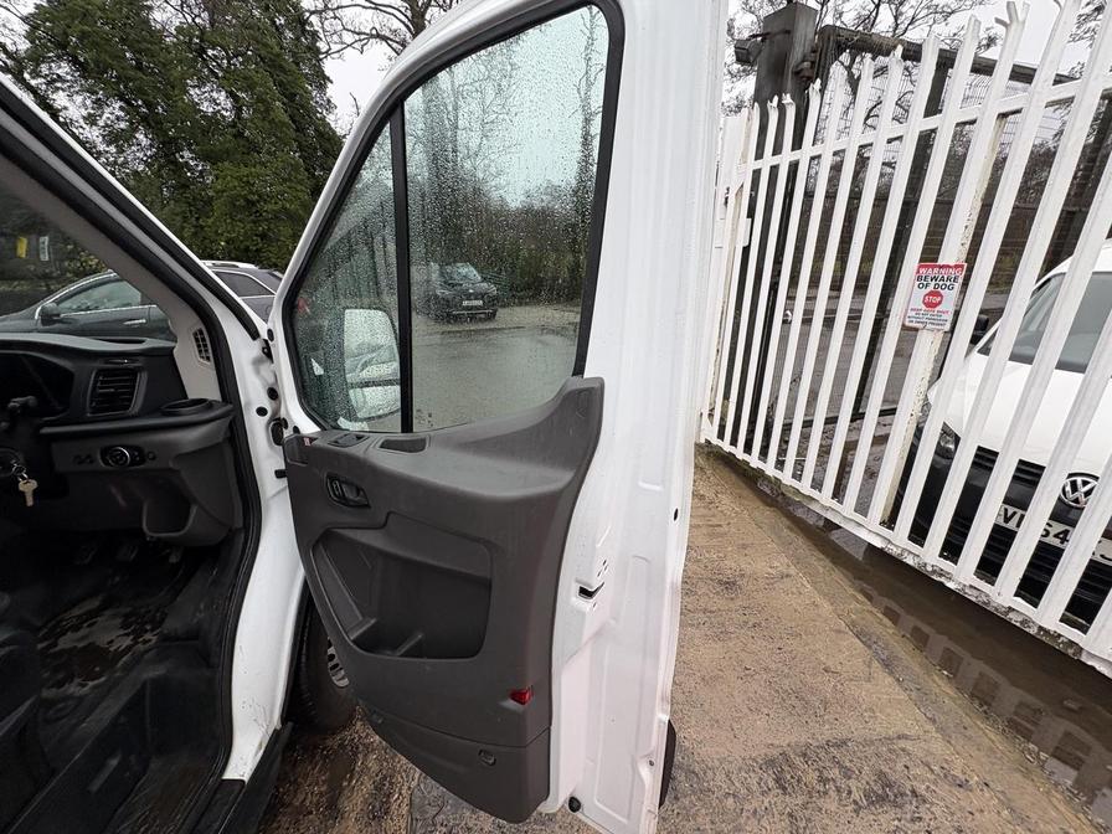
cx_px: 556
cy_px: 417
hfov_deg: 102.1
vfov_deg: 85.7
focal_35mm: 14
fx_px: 450
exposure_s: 1/99
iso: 32
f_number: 2.2
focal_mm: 2.22
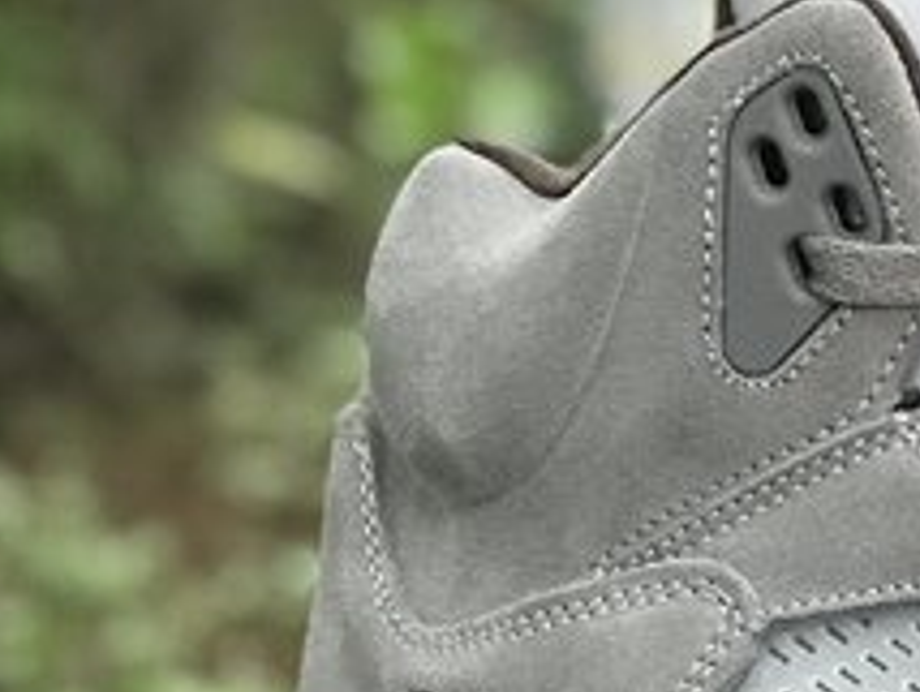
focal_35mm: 197
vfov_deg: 7.6
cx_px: 1518
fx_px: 5242
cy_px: 359
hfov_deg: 9.6
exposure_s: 1/50
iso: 125
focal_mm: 6.6
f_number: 2.8
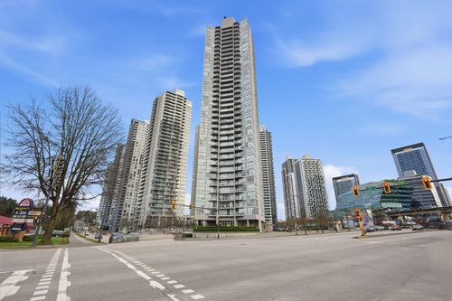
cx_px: 226
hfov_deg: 96.8
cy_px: 150
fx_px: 201
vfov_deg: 73.7
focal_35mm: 16
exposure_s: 1/125
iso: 80
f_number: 5.6
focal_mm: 16
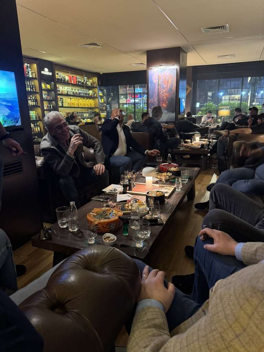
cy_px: 176
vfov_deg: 71.6
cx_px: 132
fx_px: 244
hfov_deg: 56.8
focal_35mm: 24
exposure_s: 1/25
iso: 800
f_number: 1.78
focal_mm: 6.76
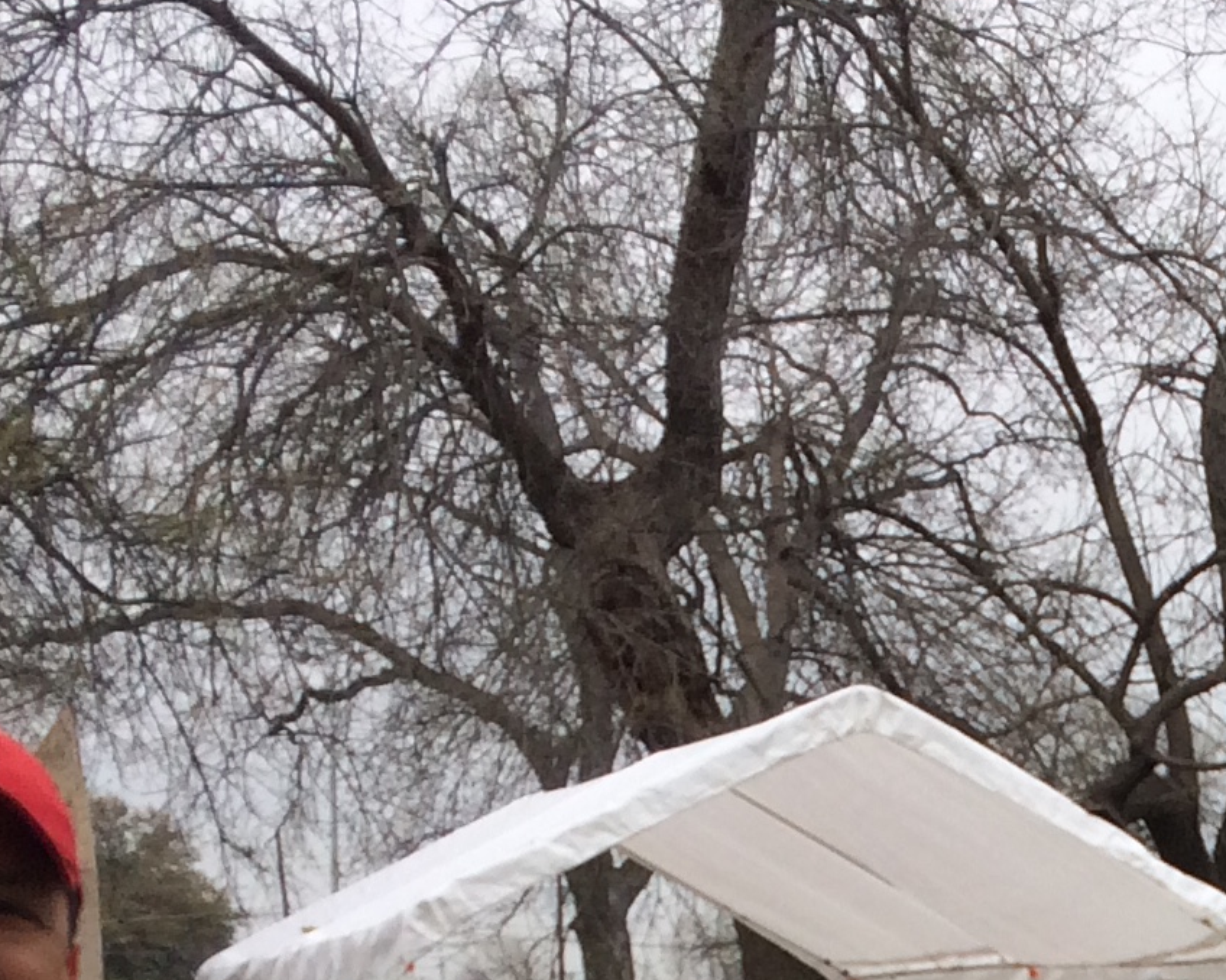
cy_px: 1496
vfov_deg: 13.3
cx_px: 1613
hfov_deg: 16.6
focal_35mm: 109
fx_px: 3954
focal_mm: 4.15
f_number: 2.2
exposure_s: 1/855
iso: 32
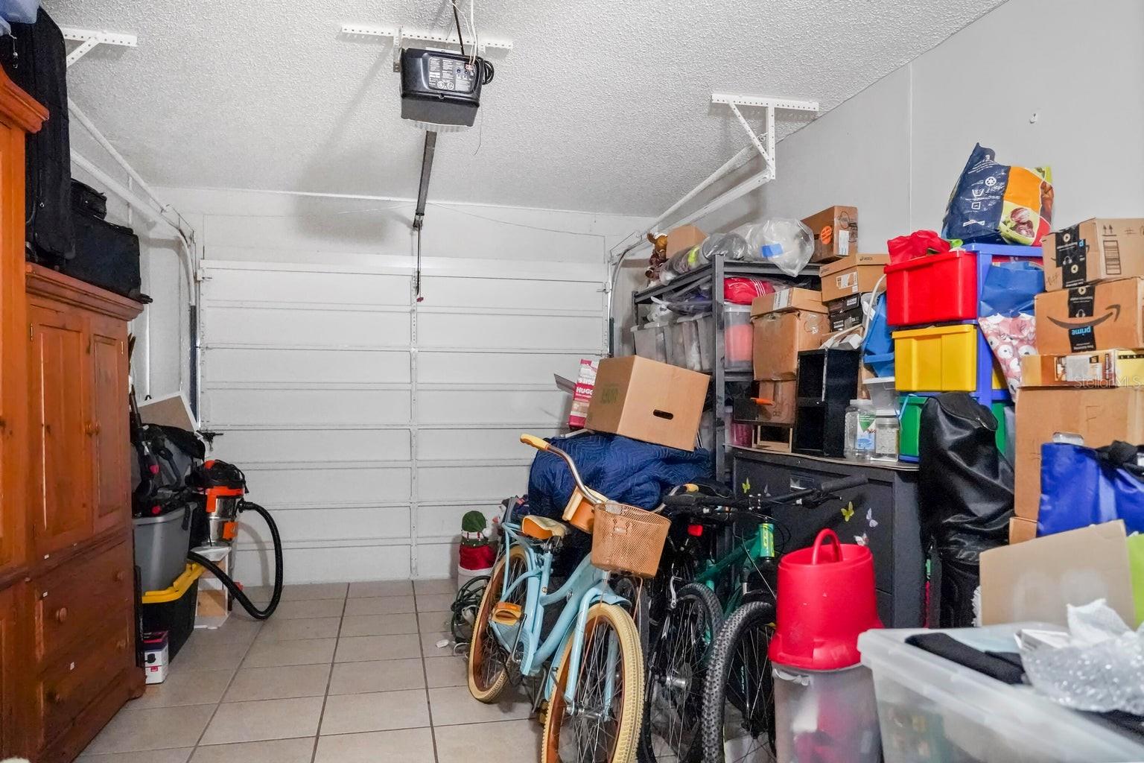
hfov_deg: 73.7
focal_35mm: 24
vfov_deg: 53.1
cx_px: 572
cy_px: 382
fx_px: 763
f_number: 4
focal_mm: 24
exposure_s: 1/200
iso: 16000
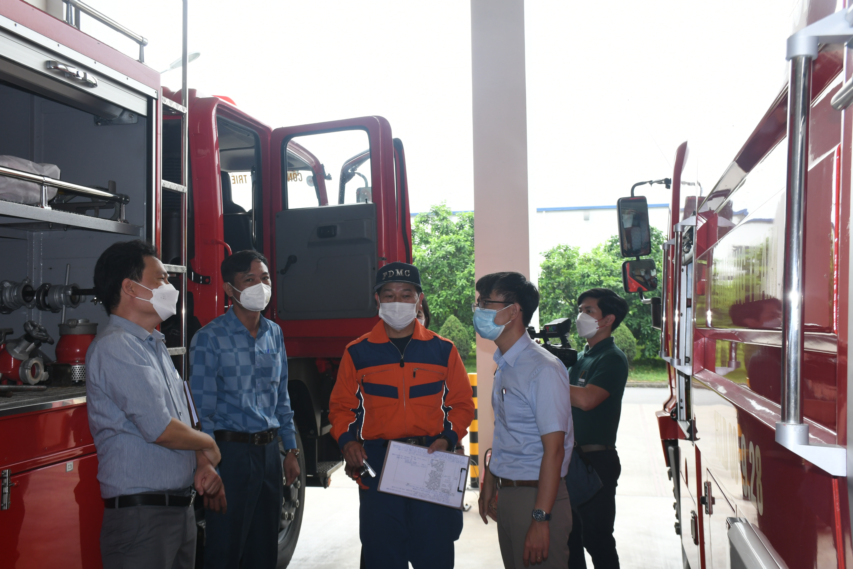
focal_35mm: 39
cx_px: 426
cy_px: 284
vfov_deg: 34.2
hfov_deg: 49.6
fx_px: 924
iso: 400
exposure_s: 1/200
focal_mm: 26
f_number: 9
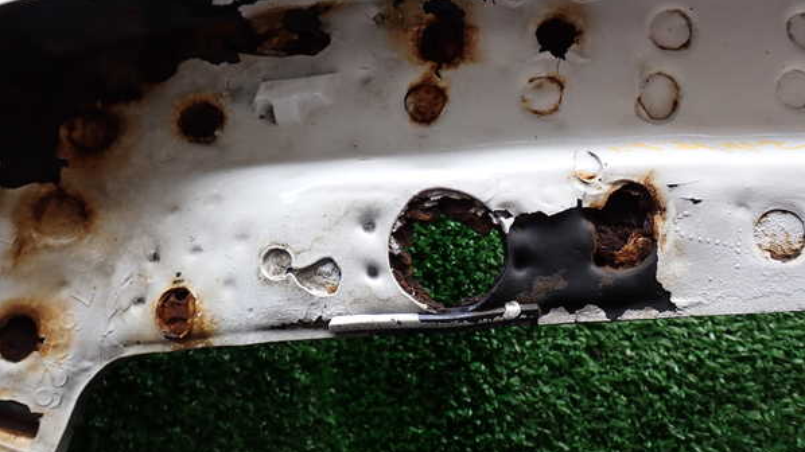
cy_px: 202
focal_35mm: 35
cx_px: 402
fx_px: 747
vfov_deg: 33.7
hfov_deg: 56.6
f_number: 3.2
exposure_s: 1/80
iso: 100
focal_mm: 5.79
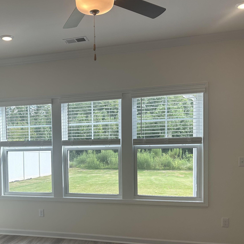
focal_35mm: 38
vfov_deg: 43.4
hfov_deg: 42.6
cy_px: 158
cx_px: 62
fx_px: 303
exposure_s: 1/524
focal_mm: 6.86
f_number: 1.78
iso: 80
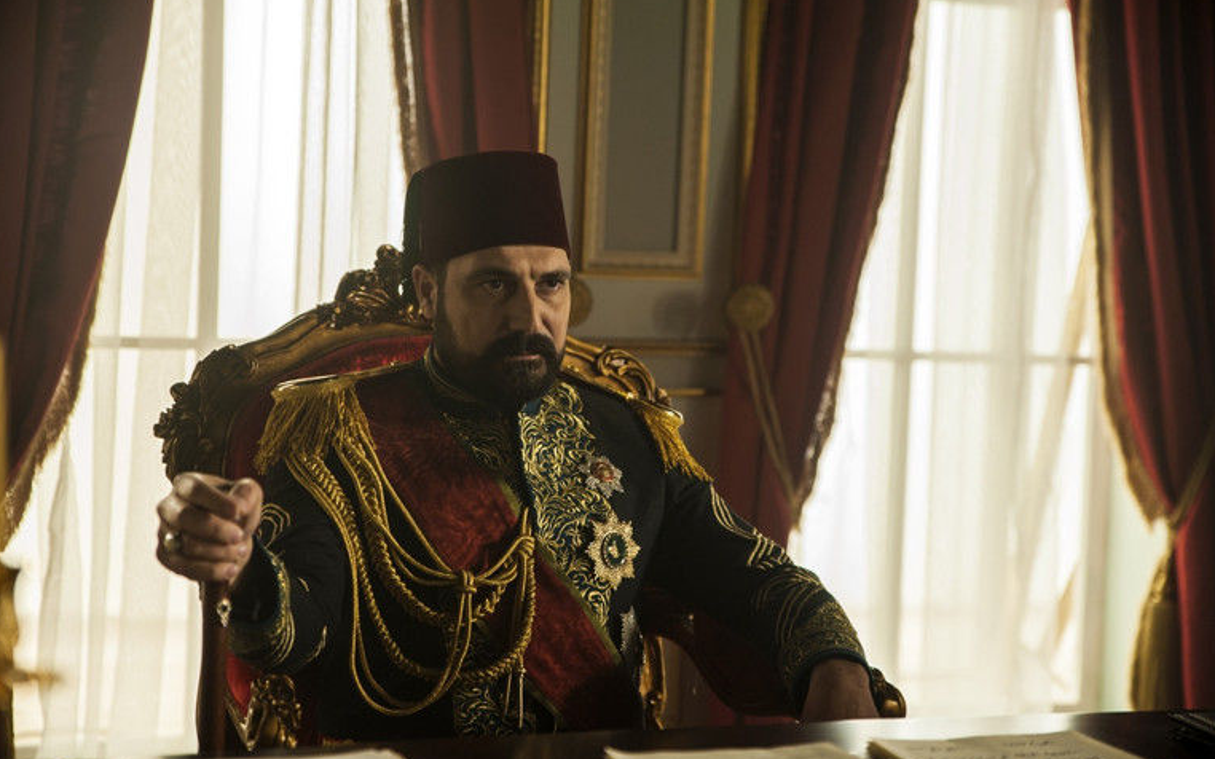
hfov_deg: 28.6
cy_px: 386
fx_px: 2384
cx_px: 606
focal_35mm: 72
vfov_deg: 18.1
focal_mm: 70
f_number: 2.8
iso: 320
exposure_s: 1/40
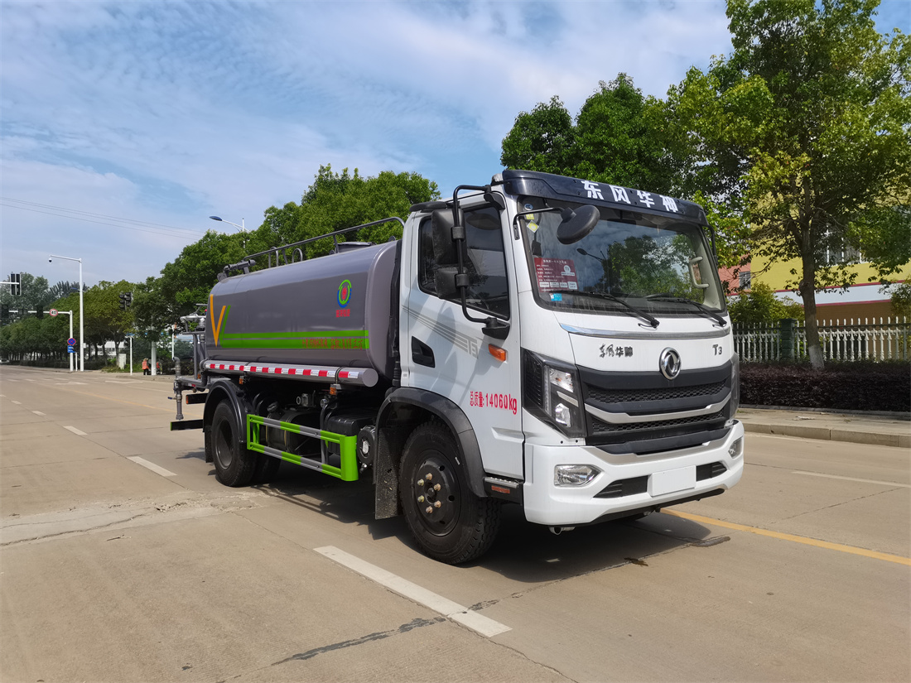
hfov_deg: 67.3
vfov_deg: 53.1
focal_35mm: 26
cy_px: 342
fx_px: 684
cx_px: 456
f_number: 1.8
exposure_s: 1/1181
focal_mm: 5.58
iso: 50
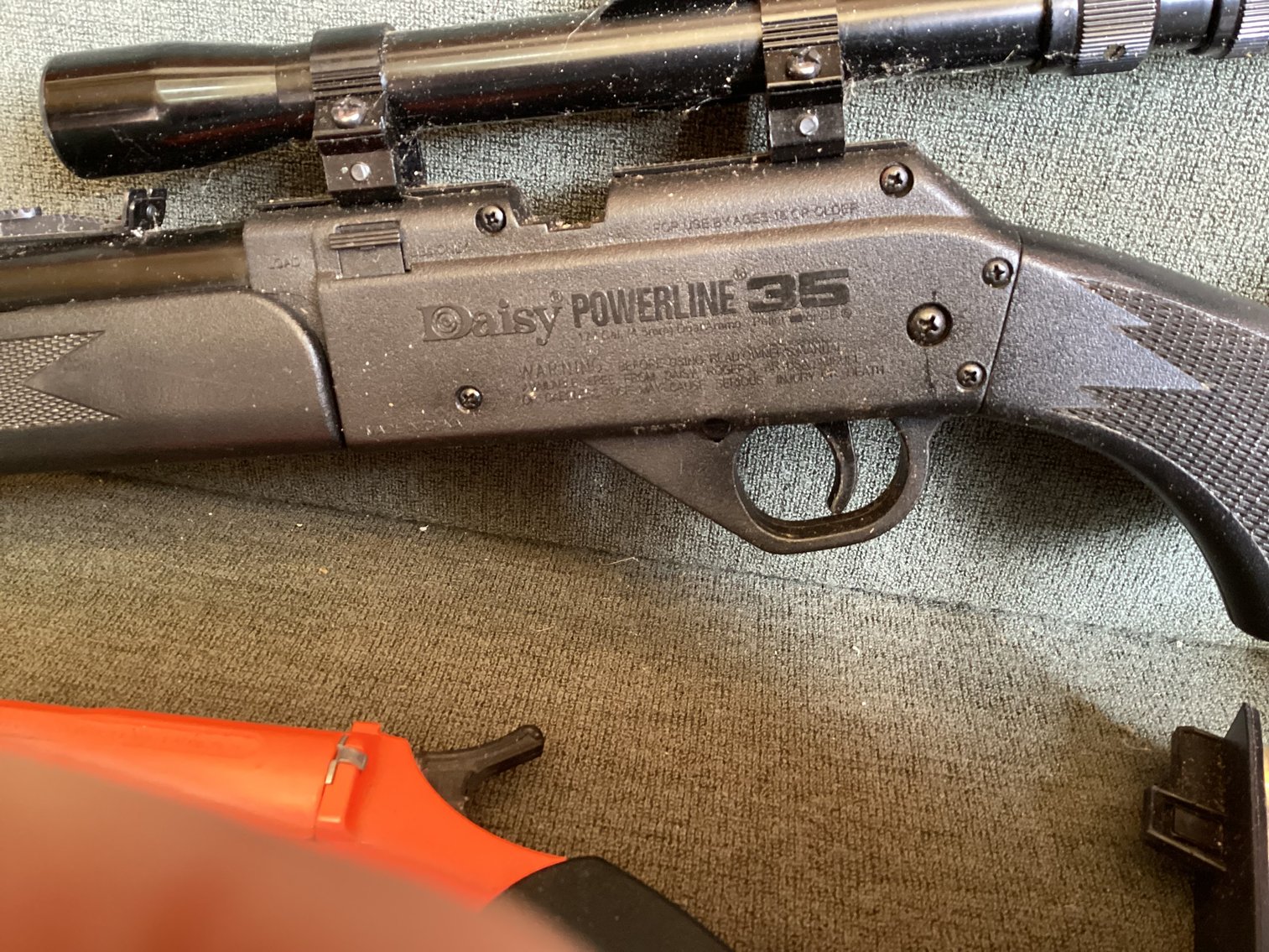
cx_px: 634
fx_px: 1137
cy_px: 476
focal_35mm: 31
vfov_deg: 45.4
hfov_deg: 58.3
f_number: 2.4
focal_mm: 3.3
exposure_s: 1/25
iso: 320
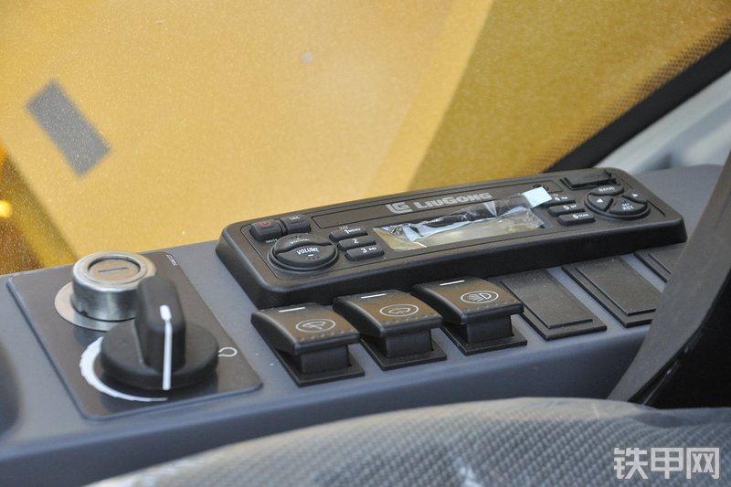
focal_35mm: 105
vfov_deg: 13.0
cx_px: 366
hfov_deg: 19.5
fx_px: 2132
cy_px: 244
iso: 1250
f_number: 6.3
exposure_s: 1/640
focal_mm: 70
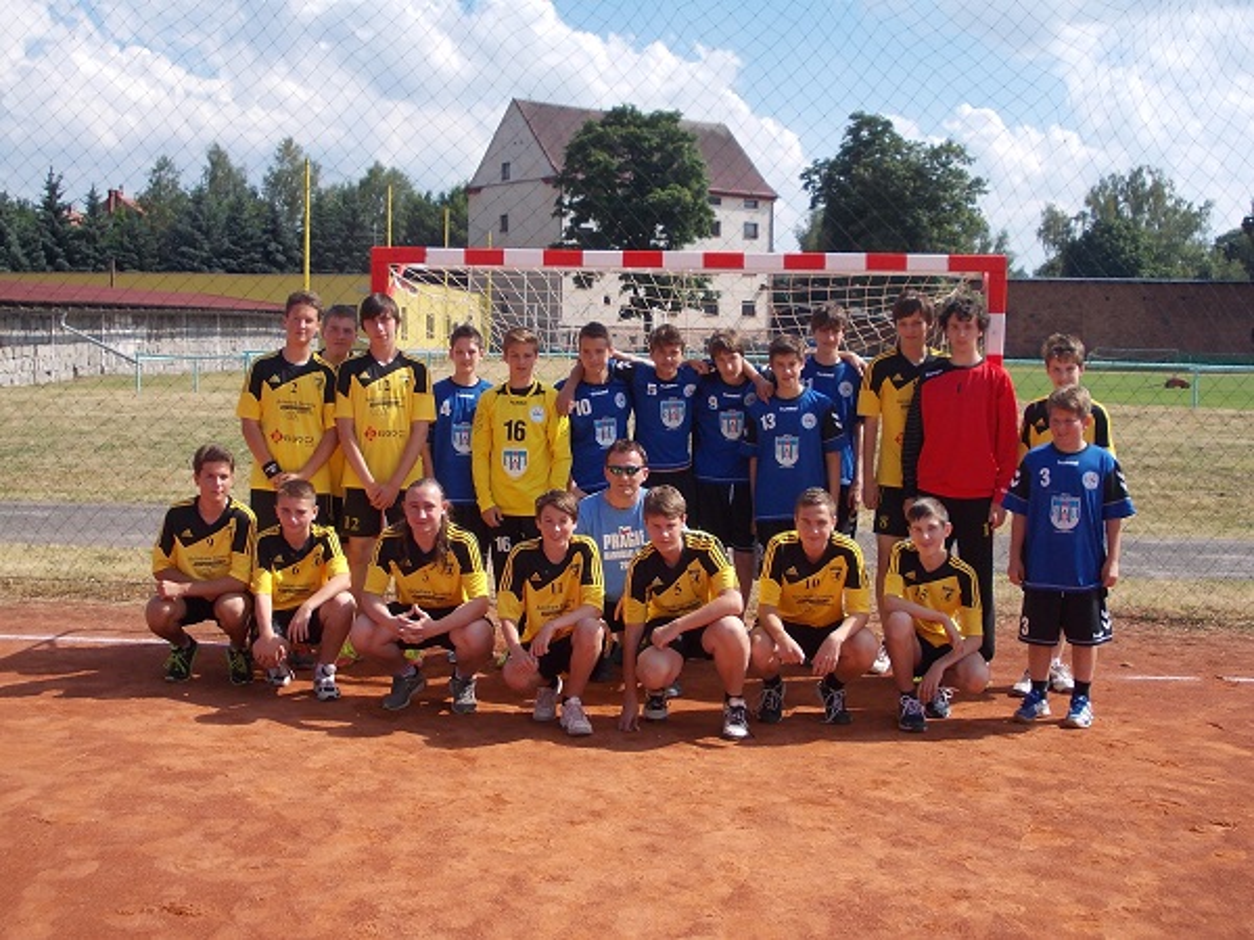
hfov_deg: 43.9
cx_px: 627
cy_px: 470
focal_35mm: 43
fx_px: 1558
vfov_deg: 33.6
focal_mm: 6.1
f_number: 6.5
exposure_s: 1/200
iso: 80
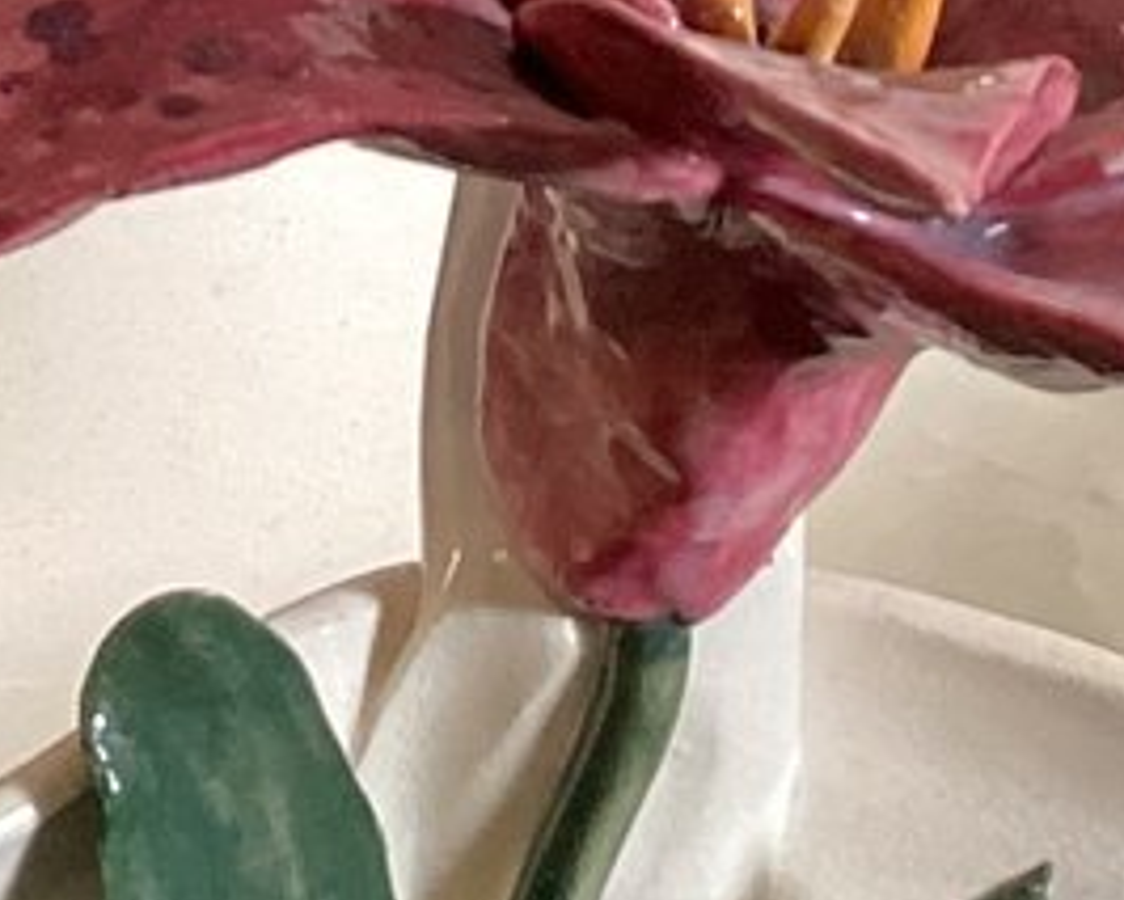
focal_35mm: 172
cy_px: -522
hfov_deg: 9.5
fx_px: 5724
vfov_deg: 8.7
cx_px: -1874
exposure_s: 1/60
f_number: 2.4
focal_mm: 3.3
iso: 125
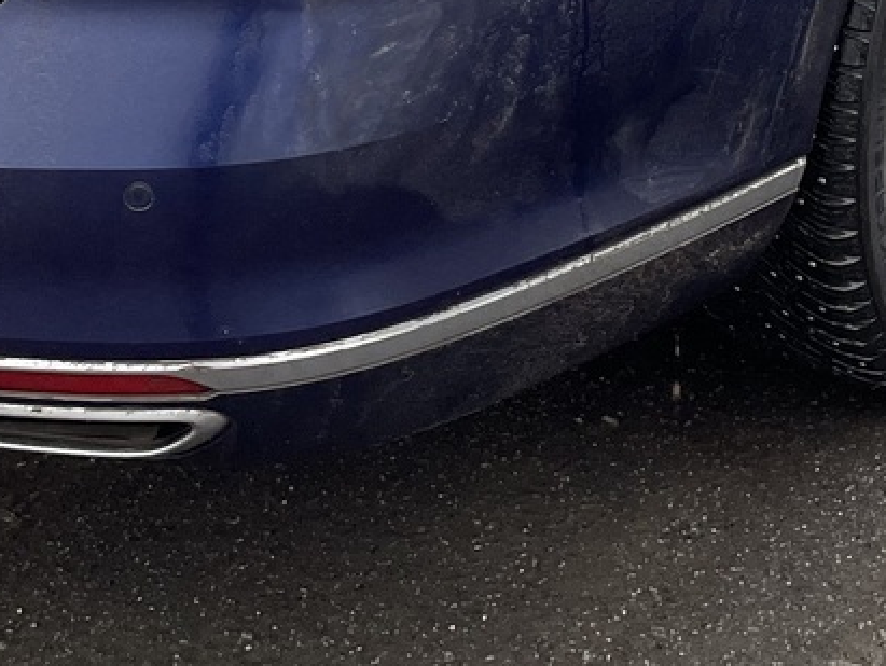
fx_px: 2331
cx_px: 522
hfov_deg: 21.5
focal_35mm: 91
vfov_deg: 15.0
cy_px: -349
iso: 125
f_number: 1.6
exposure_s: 1/105
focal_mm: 4.2
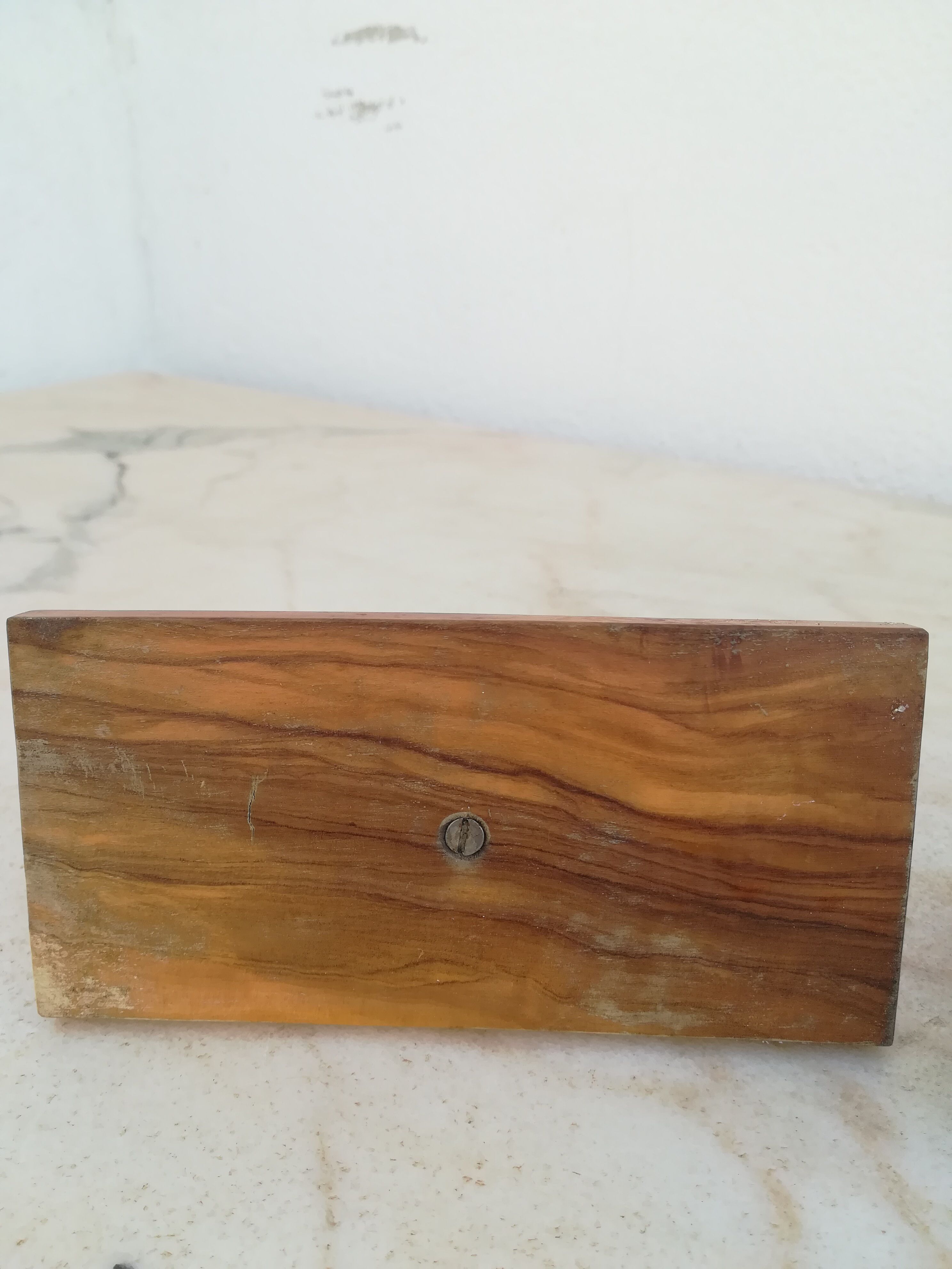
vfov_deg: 67.3
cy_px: 634
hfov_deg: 53.1
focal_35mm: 26
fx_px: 953
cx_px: 476
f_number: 2.2
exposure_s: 1/212
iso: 50
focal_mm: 3.83
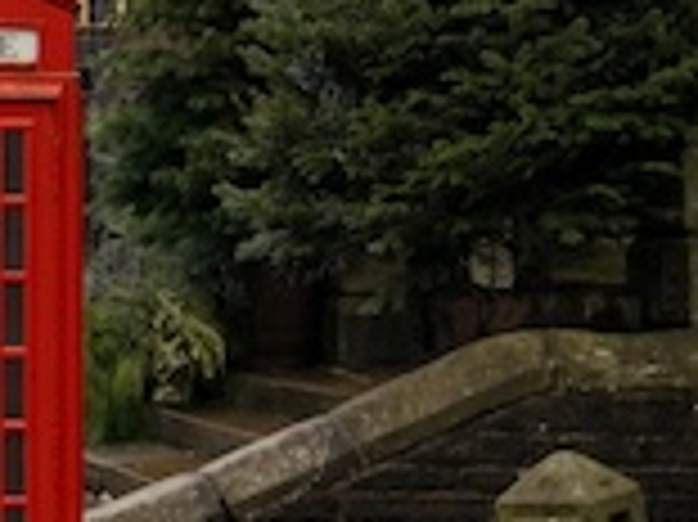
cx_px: -829
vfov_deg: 9.9
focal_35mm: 149
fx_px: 3002
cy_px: -27
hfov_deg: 11.5
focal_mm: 43.3
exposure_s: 1/125
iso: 800
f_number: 5.6
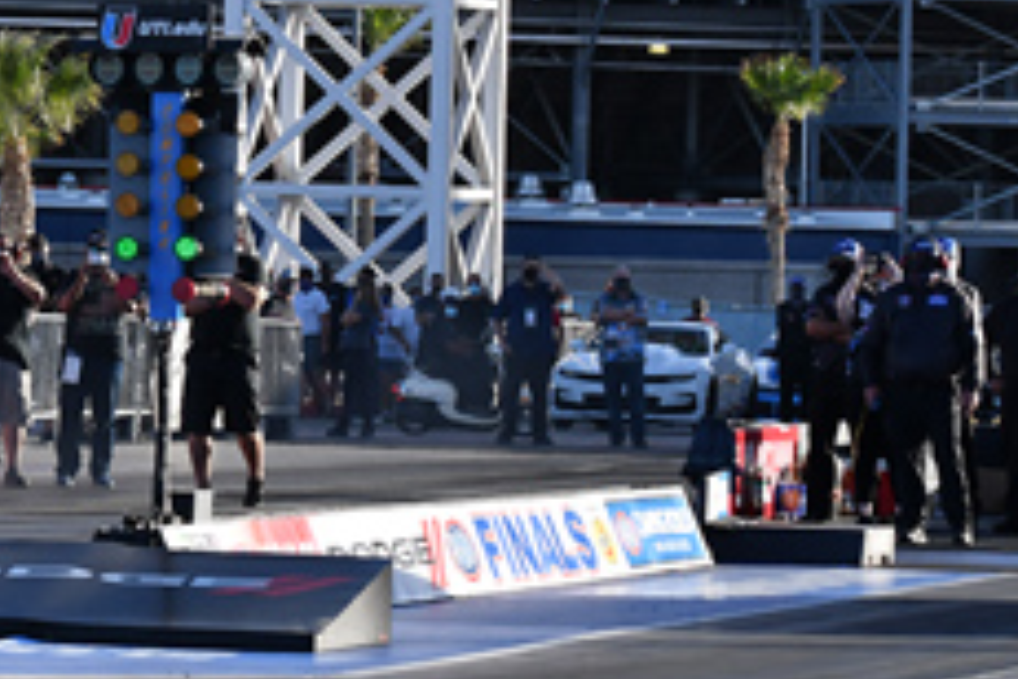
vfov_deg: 4.5
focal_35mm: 308
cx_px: 414
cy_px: 366
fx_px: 8711
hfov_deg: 6.7
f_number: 5.6
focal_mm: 95
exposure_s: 1/1000
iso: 250
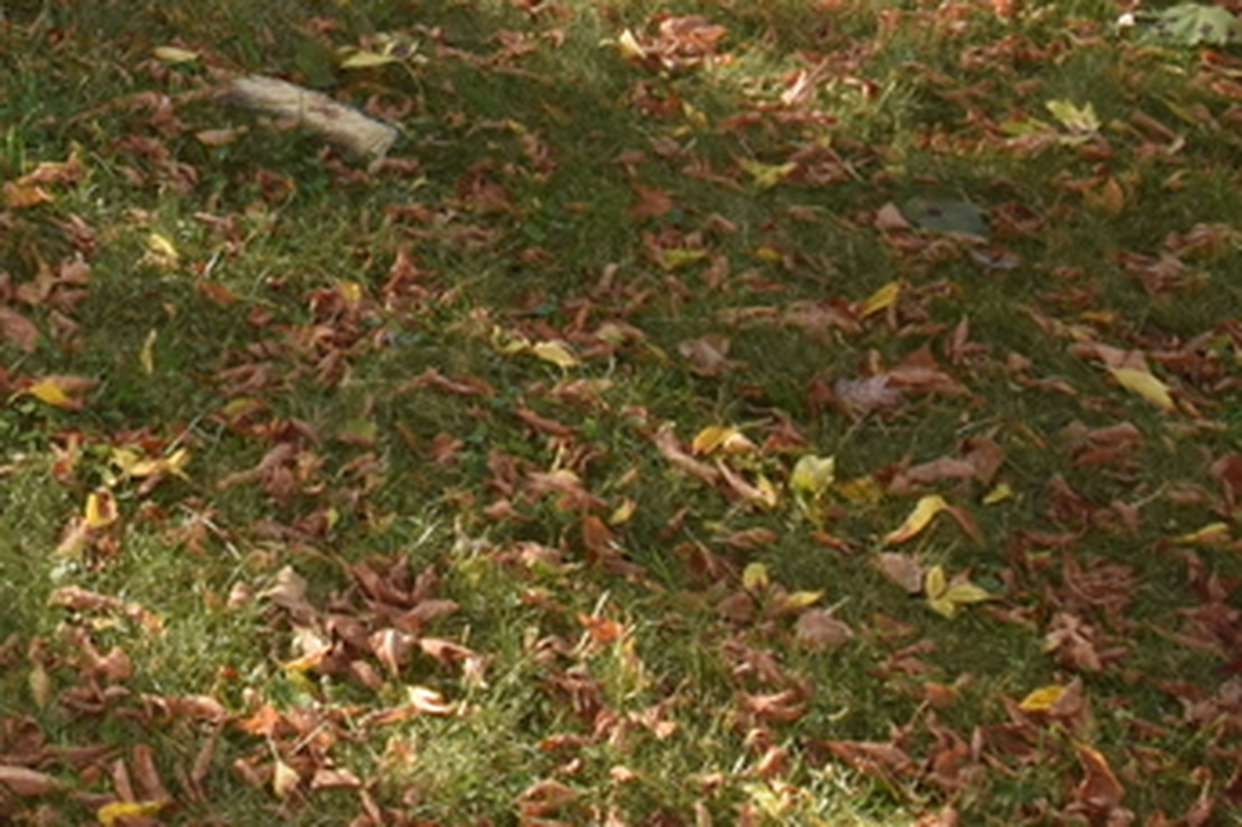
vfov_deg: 12.2
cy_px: -834
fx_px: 3414
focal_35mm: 99
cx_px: -473
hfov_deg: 18.8
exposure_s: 1/125
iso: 100
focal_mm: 14
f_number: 5
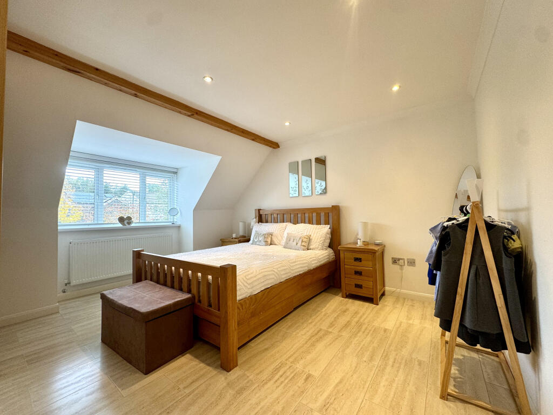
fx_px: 224
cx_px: 276
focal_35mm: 14
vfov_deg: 85.7
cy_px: 208
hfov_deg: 102.1
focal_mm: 2.22
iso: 125
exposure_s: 1/100
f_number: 2.2
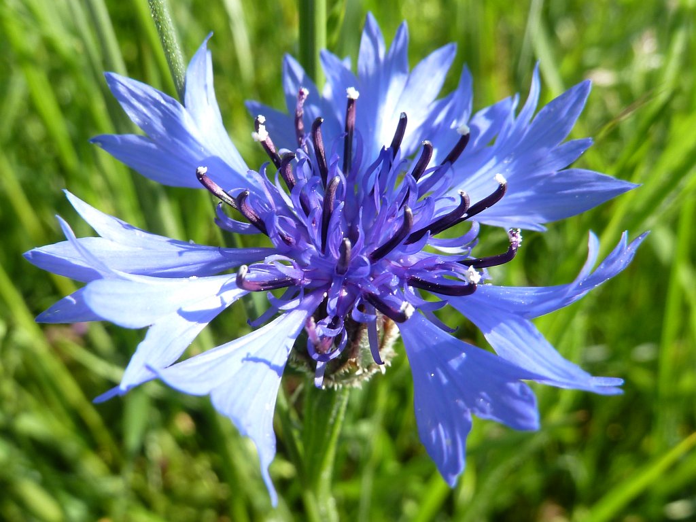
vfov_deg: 54.9
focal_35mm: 25
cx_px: 348
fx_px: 503
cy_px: 261
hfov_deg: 69.4
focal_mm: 4.1
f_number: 4
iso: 80
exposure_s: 1/200
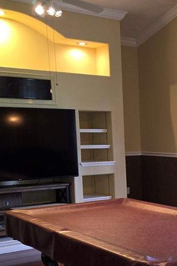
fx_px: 457
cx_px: 198
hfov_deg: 20.8
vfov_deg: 31.6
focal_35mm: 62
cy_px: 211
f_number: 1.8
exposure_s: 1/60
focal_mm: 5.4
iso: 125
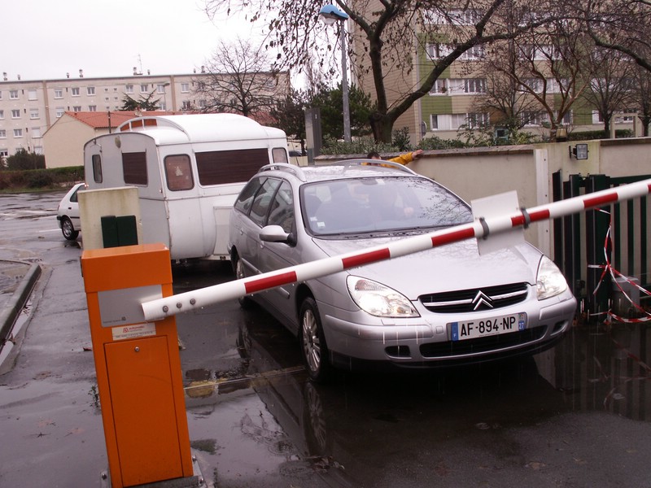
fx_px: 658
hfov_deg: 52.6
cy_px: 244
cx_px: 326
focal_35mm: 35
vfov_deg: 40.7
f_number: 5
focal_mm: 5.86
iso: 50
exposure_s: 1/30
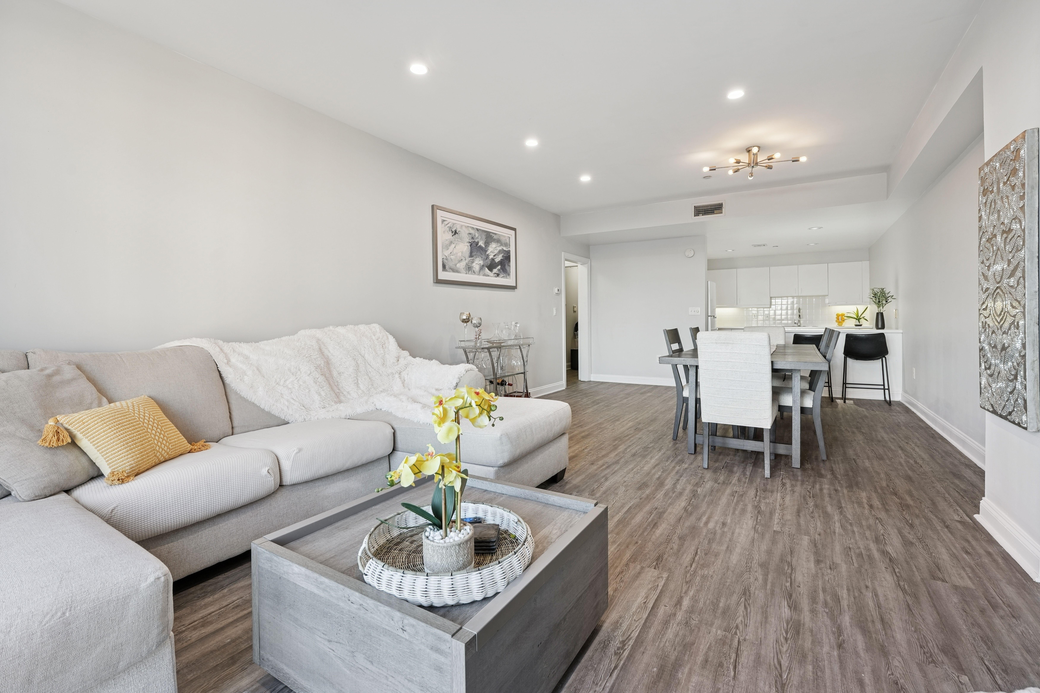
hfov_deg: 99.3
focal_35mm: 15
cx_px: 520
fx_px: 442
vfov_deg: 76.2
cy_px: 346
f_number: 8
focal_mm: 15.3
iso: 250
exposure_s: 1/13
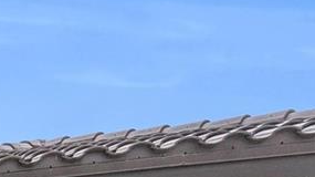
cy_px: 491
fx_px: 809
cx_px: -423
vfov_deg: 10.0
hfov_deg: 14.8
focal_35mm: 97
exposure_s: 1/400
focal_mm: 16.5
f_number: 9
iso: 320
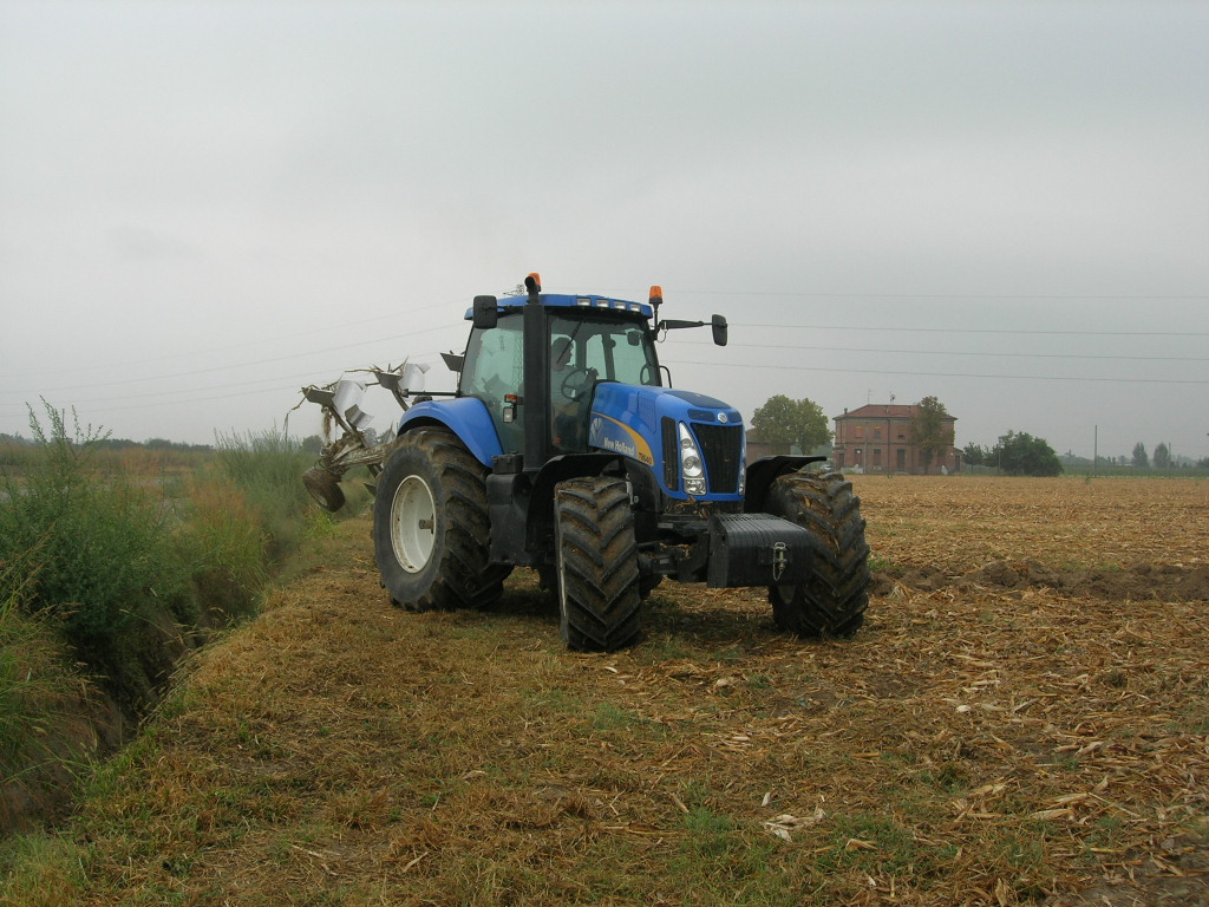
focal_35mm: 38
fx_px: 1327
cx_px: 604
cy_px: 454
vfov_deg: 37.7
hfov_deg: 49.0
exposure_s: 1/83.8
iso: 64
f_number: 4.8
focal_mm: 7.8
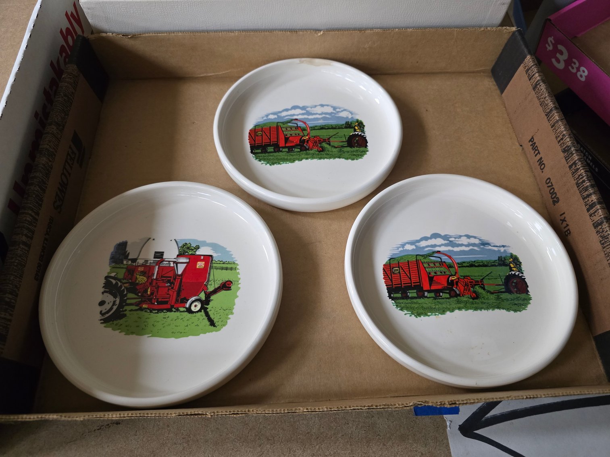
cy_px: 228
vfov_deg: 58.9
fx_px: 405
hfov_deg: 73.9
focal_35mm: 23
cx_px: 305
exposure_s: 1/60
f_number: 1.7
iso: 500
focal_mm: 6.3
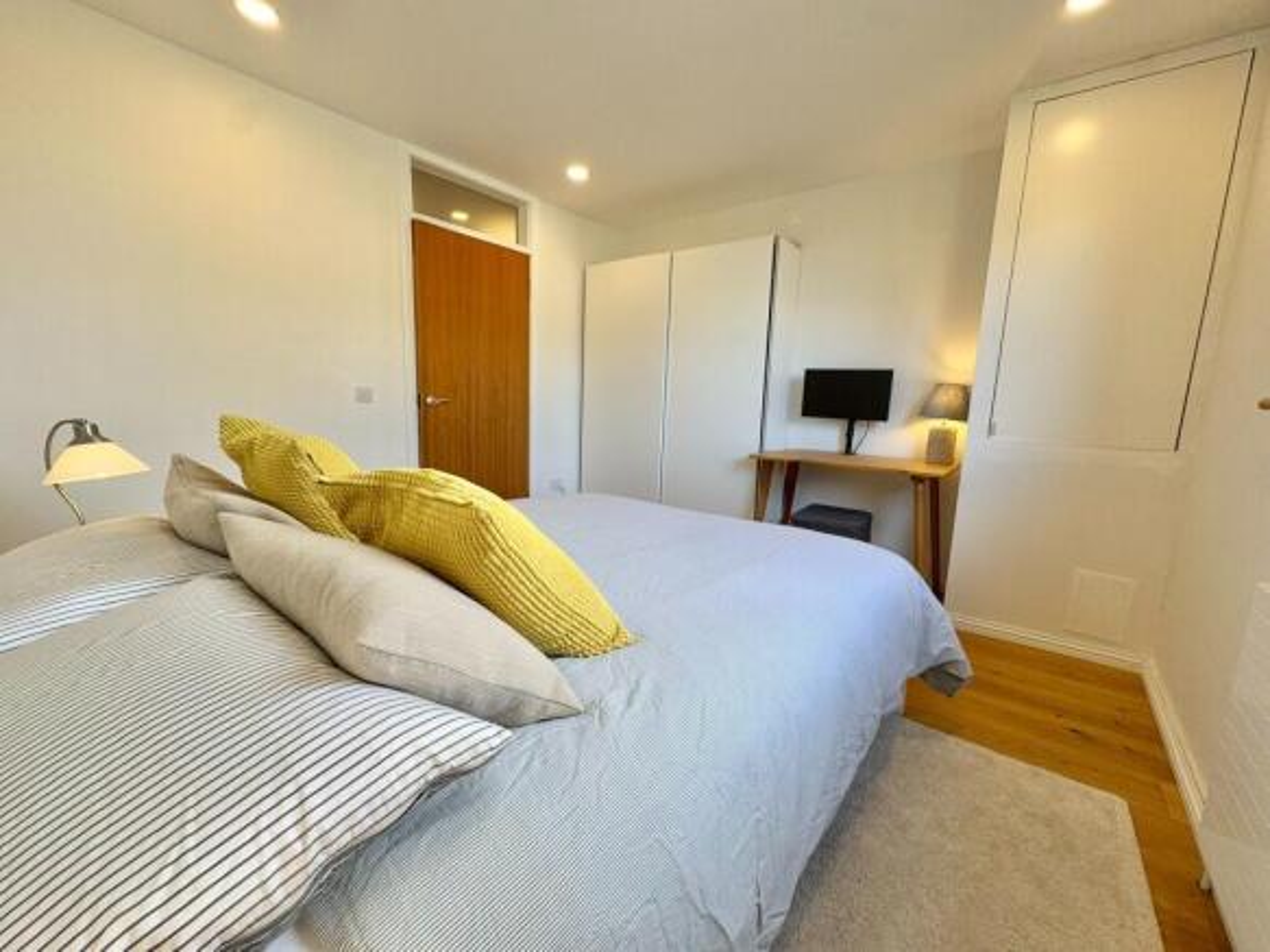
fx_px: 514
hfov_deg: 102.1
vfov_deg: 85.7
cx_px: 635
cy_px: 476
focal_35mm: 14
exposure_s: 1/100
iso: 64
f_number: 2.2
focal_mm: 2.22
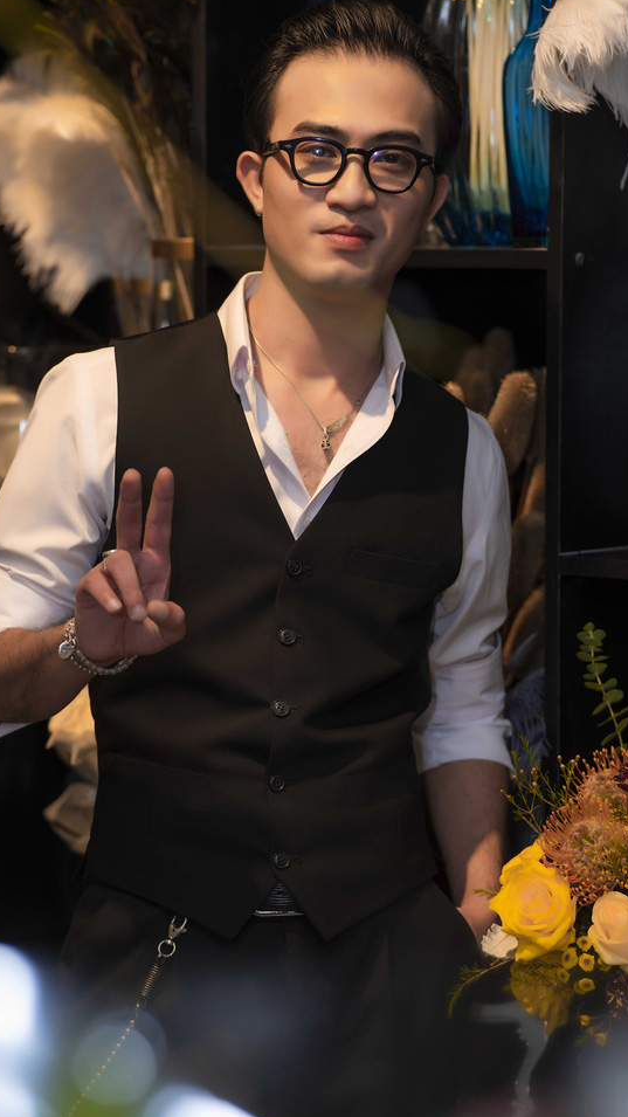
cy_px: 550
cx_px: 297
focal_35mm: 114
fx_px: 3376
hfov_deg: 10.6
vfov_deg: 18.8
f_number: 3.5
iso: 320
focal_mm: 105
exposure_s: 1/200
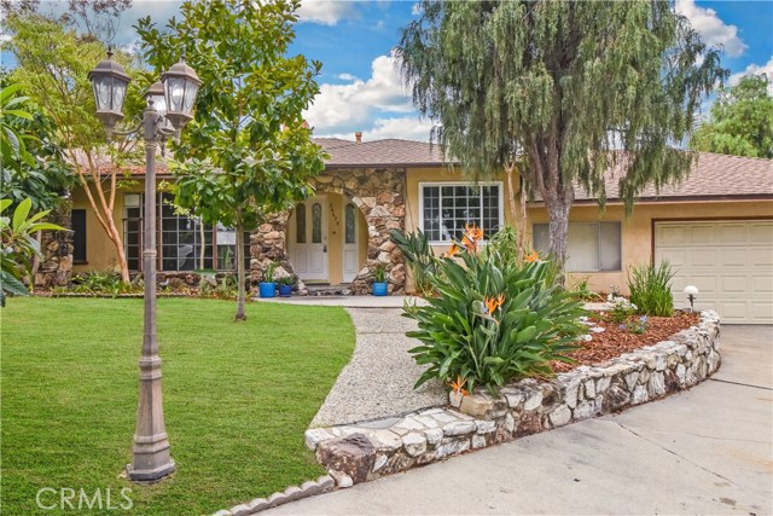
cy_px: 258
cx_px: 386
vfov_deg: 53.2
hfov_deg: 73.7
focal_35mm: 24
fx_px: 515
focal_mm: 16
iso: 250
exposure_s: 1/80
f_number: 11
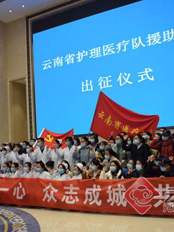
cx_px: 83
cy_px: 117
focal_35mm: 40
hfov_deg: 36.0
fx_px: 268
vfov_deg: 46.8
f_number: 4.5
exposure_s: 1/80
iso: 400
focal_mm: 18
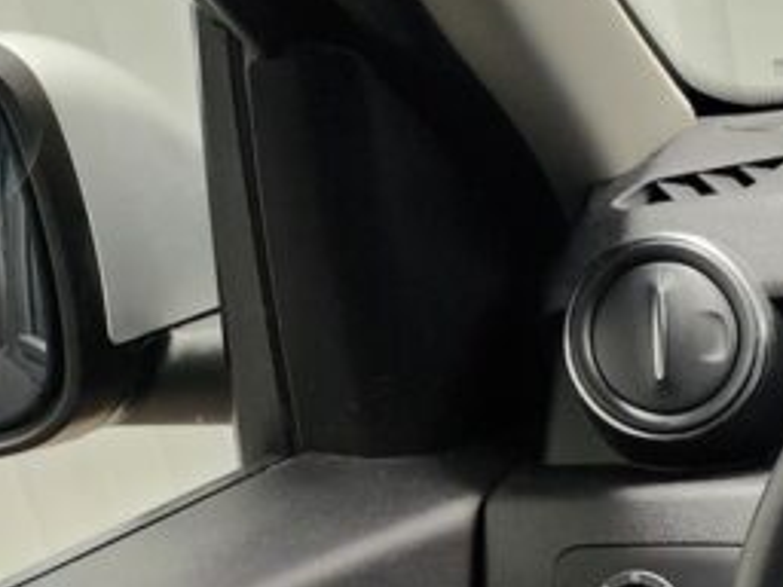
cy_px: 1058
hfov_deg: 17.6
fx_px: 2081
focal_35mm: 92
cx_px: 1367
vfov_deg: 14.2
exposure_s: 1/100
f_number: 1.8
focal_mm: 5.4
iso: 500
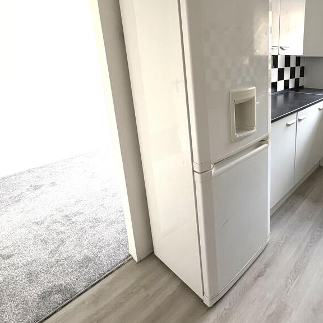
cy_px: 113
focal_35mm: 22
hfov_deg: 64.2
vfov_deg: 68.0
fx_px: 232
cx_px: 253
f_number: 2.2
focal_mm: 2.22
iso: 200
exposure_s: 1/99
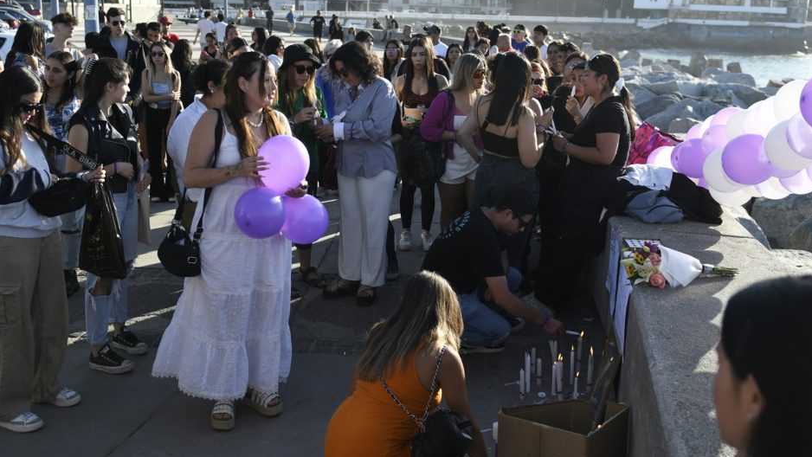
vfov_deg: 31.2
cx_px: 408
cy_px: 193
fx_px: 818
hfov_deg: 52.8
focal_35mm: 38
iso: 250
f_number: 2.8
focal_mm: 24
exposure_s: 1/2500
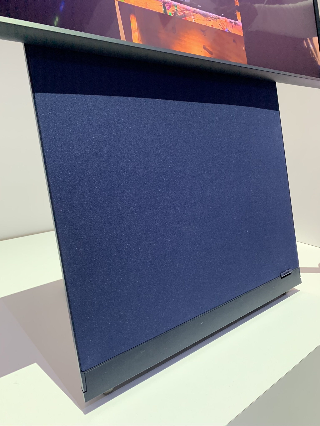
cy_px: 213
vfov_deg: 67.3
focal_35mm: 26
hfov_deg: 53.1
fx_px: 320
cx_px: 160
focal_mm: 4.25
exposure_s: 1/40
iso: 250
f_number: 1.8
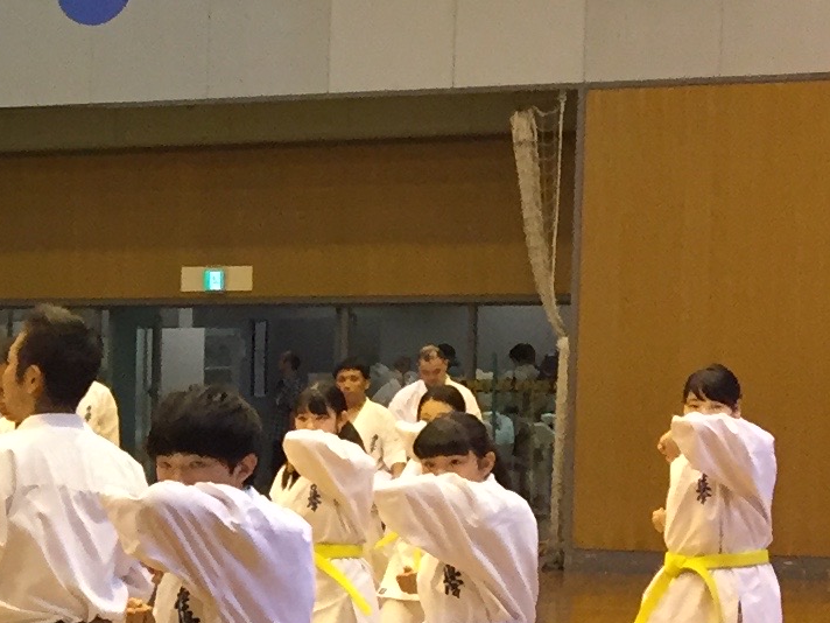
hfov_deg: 13.3
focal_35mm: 133
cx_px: -698
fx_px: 3189
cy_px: 569
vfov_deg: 11.1
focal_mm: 4.15
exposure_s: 1/33
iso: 64
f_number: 2.2
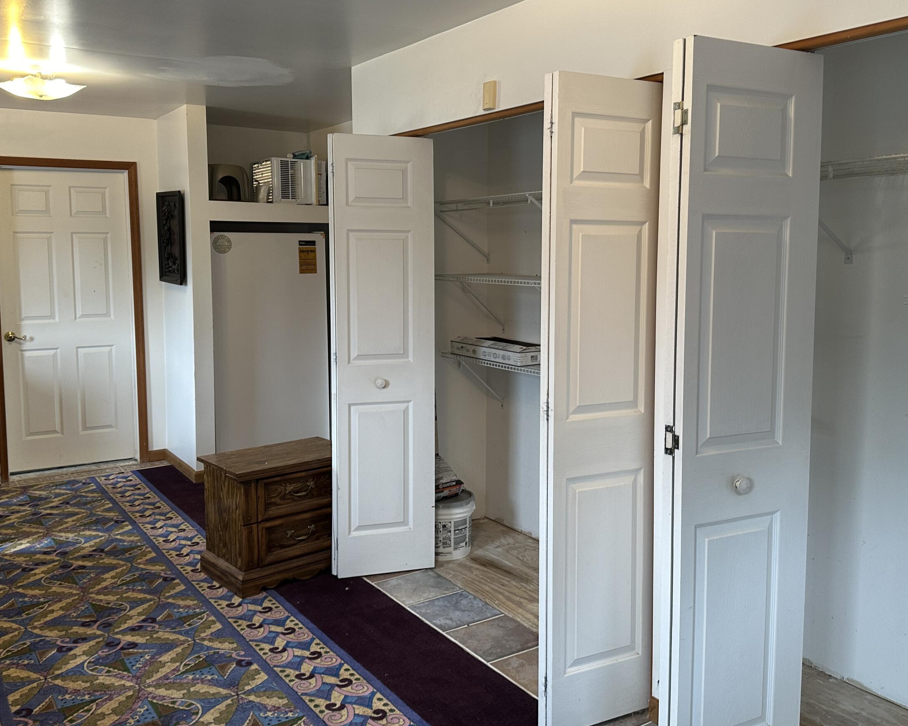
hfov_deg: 55.6
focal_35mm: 32
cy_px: 316
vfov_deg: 45.7
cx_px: 477
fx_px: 860
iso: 160
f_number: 1.78
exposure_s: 1/60
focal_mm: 6.86
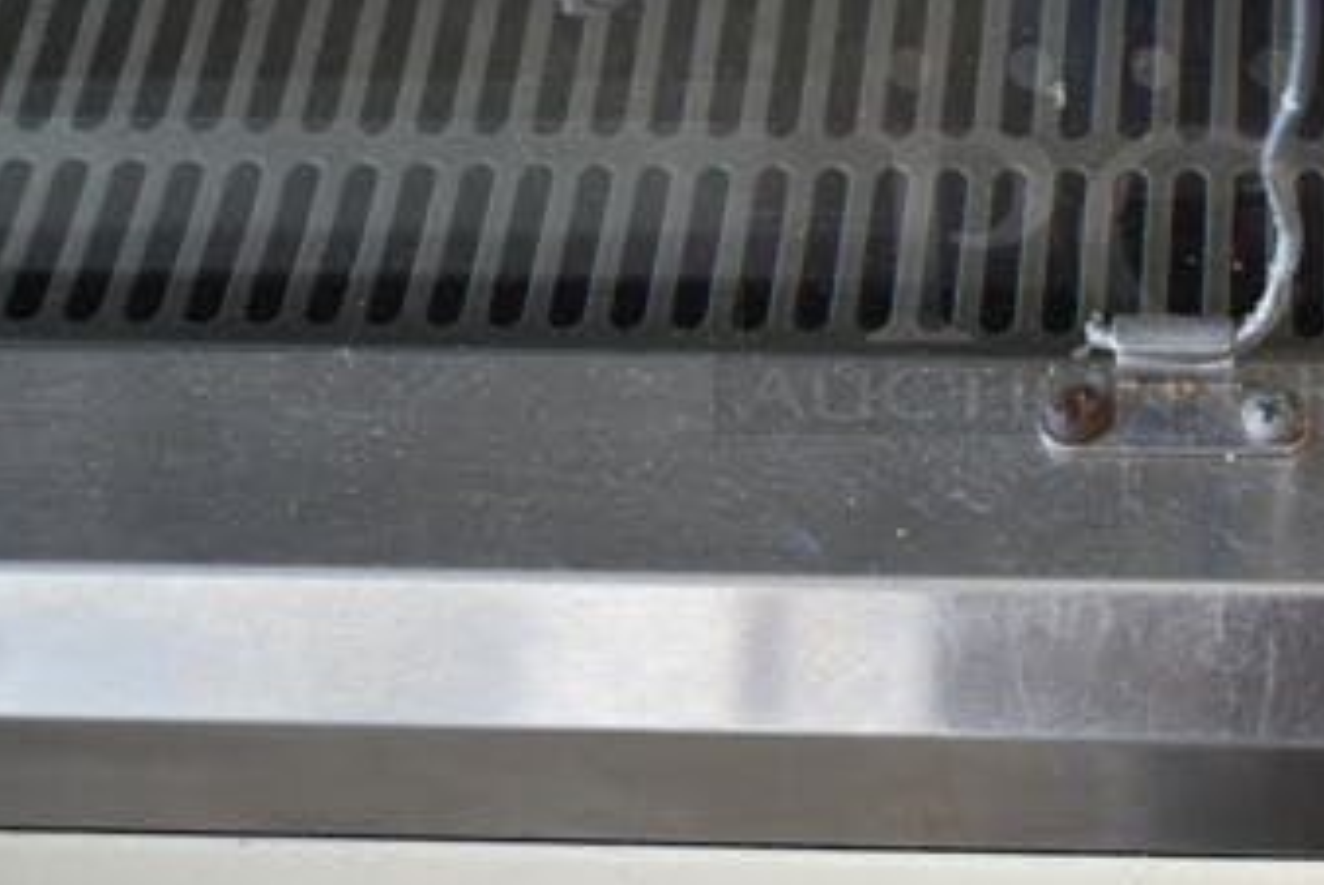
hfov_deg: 23.6
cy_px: 227
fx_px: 3088
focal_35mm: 84
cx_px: 1152
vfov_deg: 16.2
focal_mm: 31
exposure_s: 1/50
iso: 640
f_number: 4.2
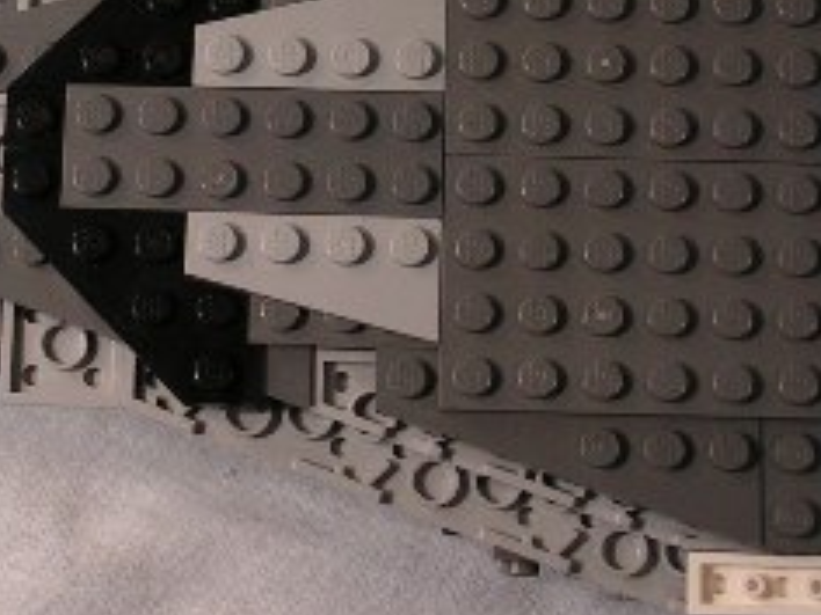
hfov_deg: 17.1
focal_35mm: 115
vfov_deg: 12.8
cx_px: 268
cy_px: 156
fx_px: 2727
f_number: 3.2
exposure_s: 1/60
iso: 100
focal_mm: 8.9
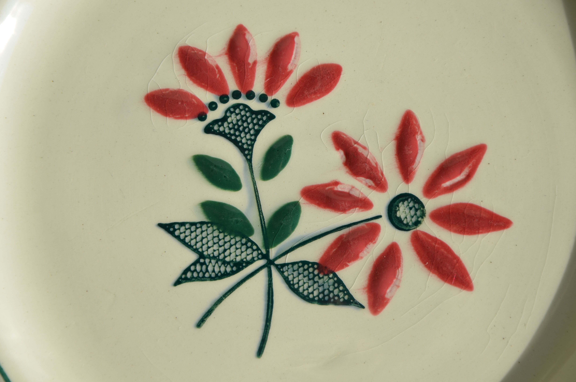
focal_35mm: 158
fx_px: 2515
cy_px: 191
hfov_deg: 13.1
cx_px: 288
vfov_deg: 8.7
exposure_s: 1/160
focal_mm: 105
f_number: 8
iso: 100
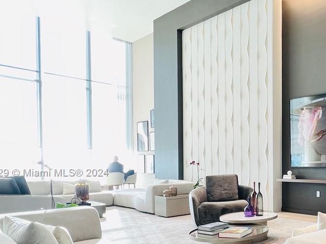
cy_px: 173
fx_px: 292
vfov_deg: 44.4
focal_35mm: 31
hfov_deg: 46.4
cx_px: 342
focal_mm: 1.57
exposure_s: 1/60
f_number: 1.8
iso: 125
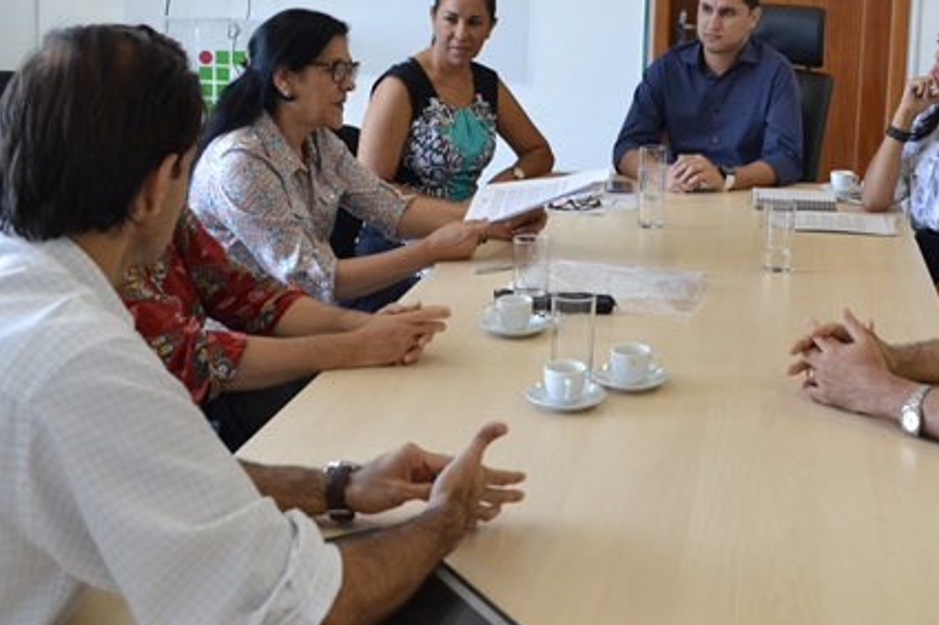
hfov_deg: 38.2
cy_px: 110
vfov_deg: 25.9
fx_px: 1329
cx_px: 671
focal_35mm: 51
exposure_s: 1/60
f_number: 4
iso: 400
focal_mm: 18
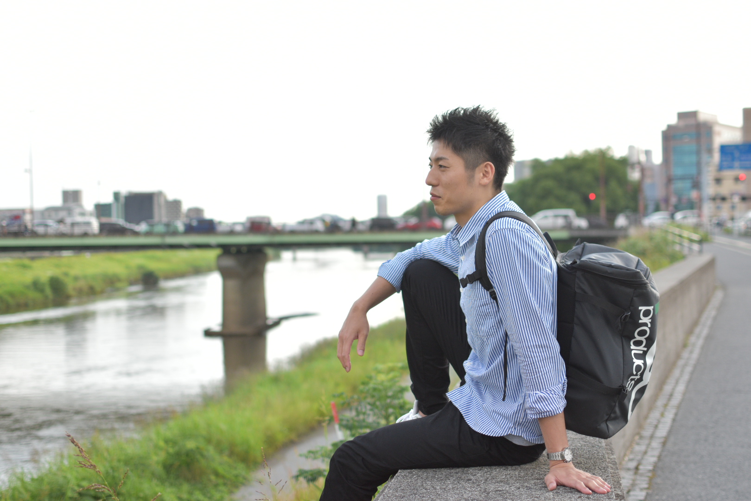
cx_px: 376
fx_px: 1095
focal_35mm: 52
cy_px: 250
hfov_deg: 37.9
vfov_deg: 25.8
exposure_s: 1/4000
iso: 500
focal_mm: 35
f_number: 1.8
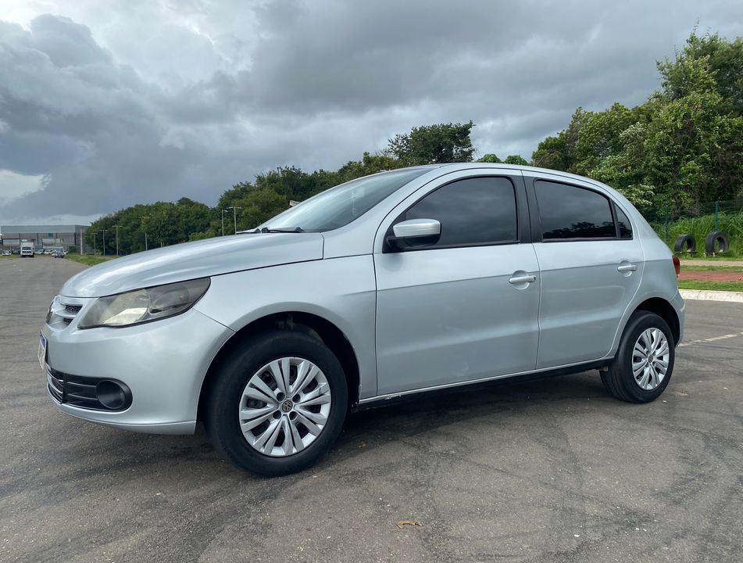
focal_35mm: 26
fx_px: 560
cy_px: 282
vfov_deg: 53.3
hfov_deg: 67.1
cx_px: 372
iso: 32
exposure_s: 1/1157
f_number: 1.8
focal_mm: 4.25
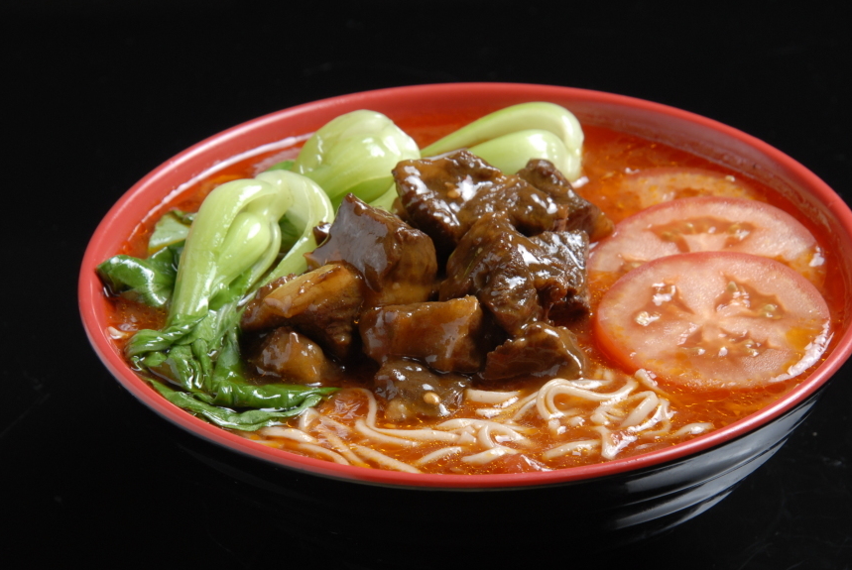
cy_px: 321
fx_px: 3388
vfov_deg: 9.6
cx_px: 479
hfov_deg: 14.3
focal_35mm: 143
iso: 200
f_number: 13
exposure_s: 1/125
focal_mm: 80
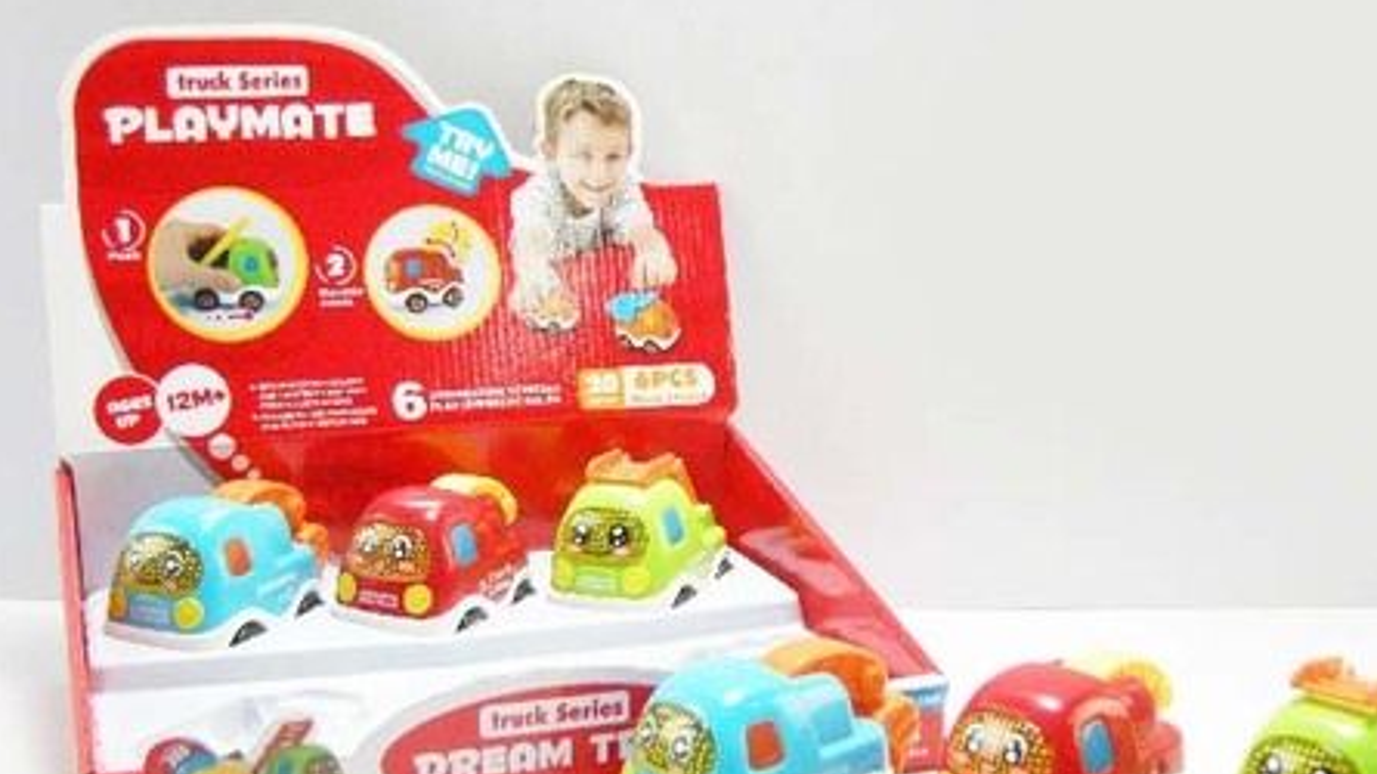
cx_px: 755
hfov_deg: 42.1
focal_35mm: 49
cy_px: 463
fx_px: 1789
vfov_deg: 24.4
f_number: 2.9
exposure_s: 1/63.4
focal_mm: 8.5
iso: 269
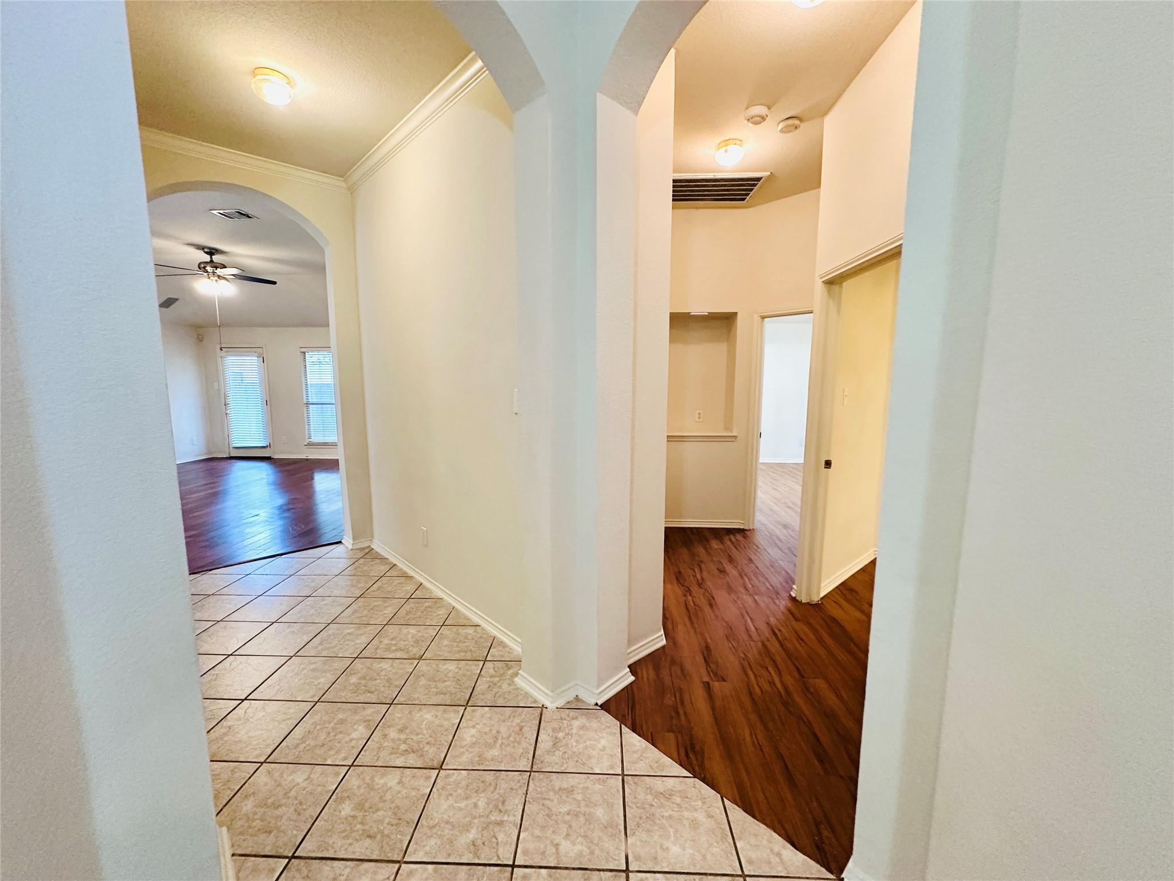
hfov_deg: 102.1
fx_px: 475
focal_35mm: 14
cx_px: 587
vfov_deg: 85.7
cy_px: 440
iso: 320
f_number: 2.2
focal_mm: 2.22
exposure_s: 1/60
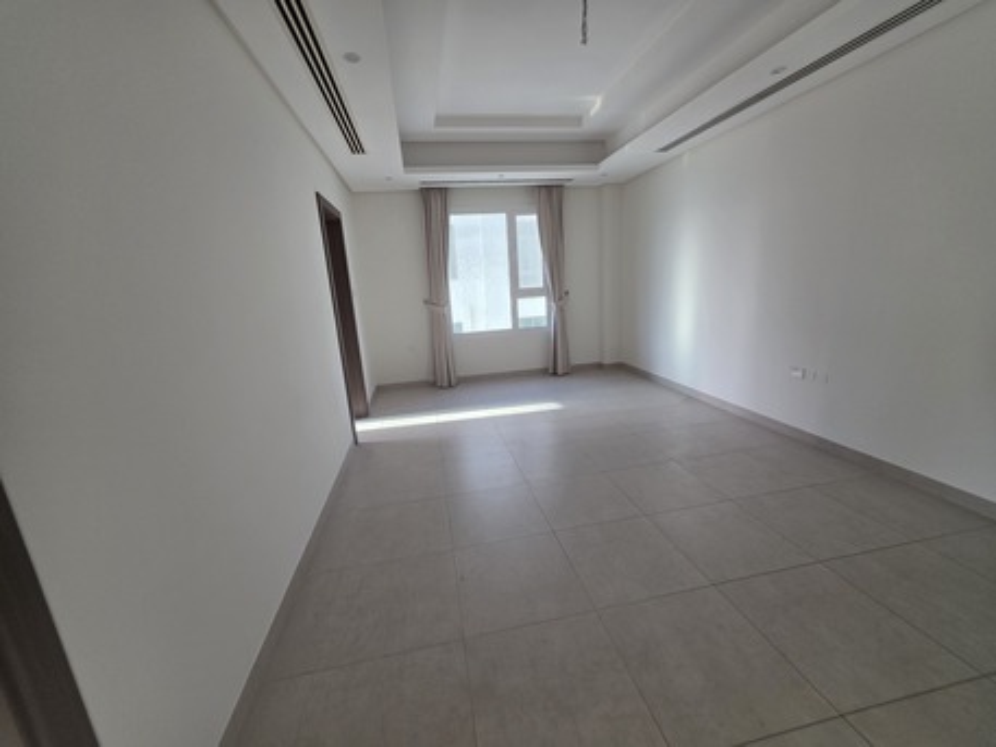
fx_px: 374
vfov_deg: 89.9
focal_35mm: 13
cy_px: 374
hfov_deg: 106.2
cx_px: 498
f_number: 1.9
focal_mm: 2.2
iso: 100
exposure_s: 1/100
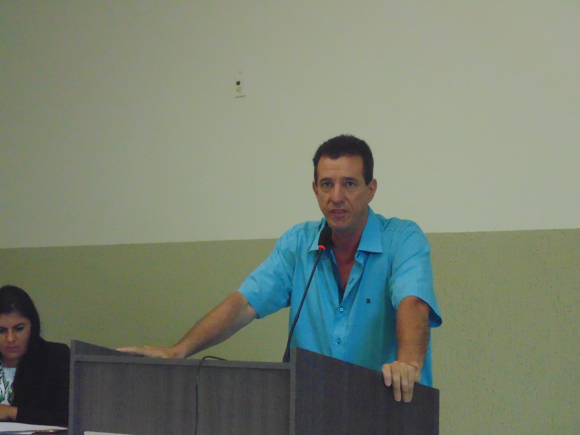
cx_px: 290
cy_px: 218
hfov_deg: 20.0
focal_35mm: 98
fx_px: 1642
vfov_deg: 15.1
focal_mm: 17.5
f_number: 4.6
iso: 800
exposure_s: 1/80
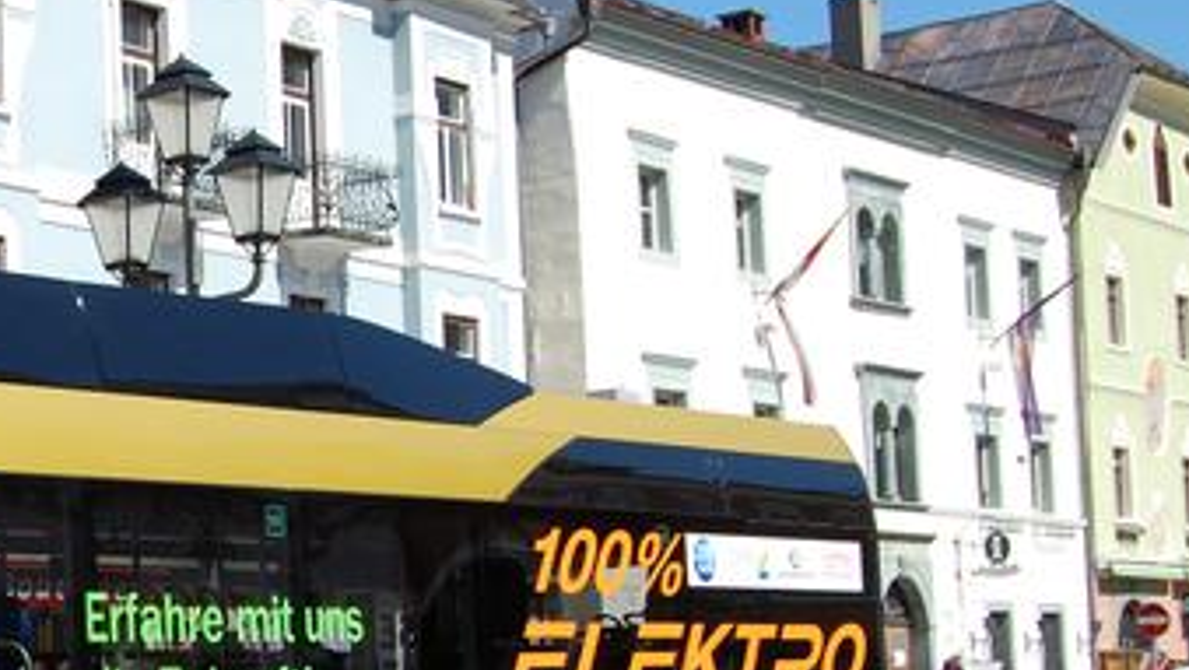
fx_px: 2807
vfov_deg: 13.6
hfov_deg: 22.4
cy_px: 491
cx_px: -161
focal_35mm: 89
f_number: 9
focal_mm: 24
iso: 200
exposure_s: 1/320
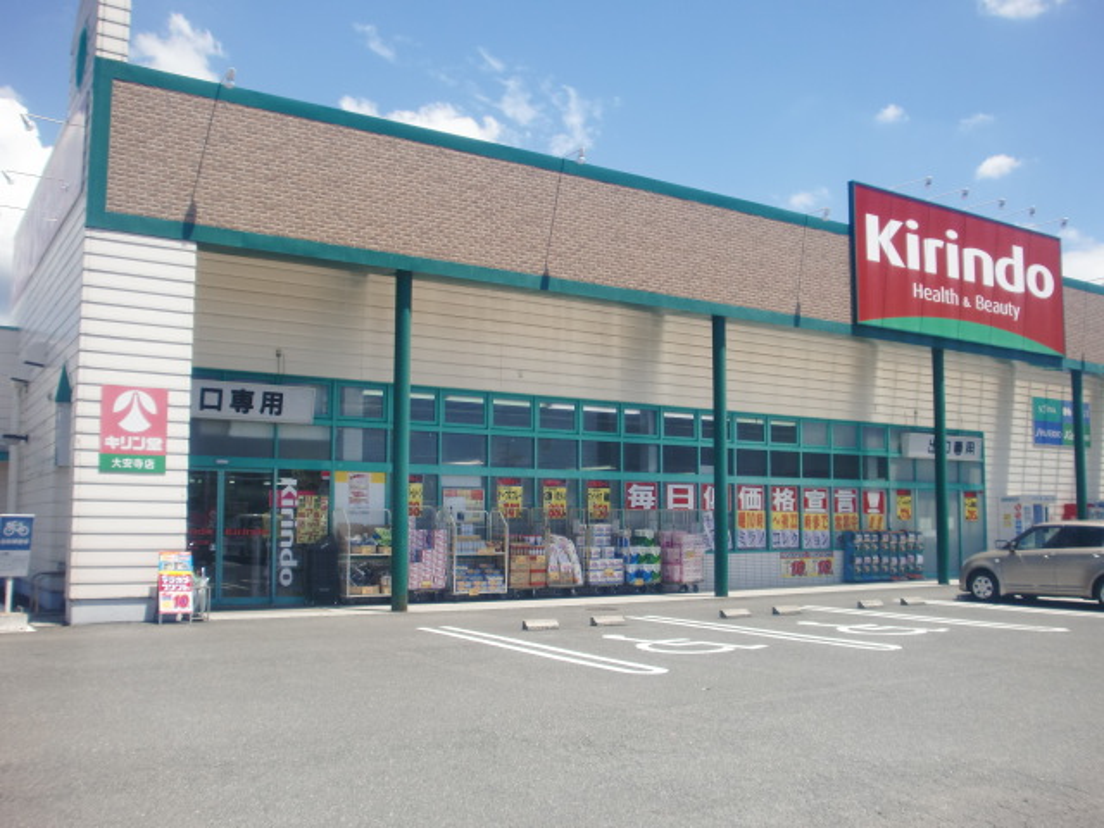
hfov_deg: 54.0
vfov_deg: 41.8
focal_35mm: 34
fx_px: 1084
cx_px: 552
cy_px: 414
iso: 64
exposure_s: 1/125
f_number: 8.4
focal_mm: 5.58
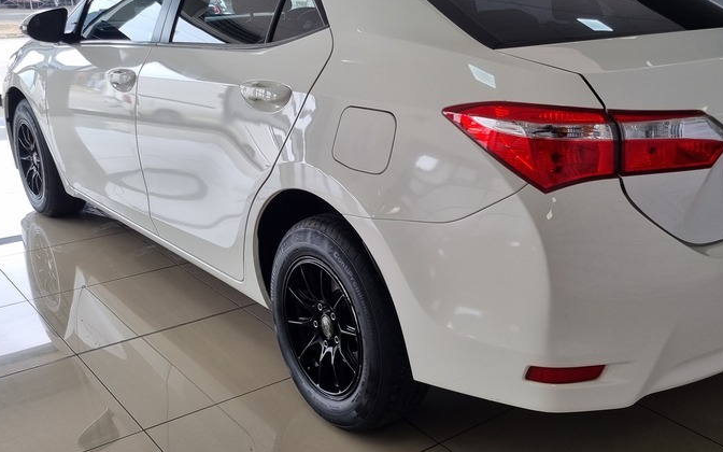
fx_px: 828
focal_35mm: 42
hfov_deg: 46.8
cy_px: 195
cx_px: 453
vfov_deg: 30.5
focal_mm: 5.4
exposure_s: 1/190
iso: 50
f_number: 1.8
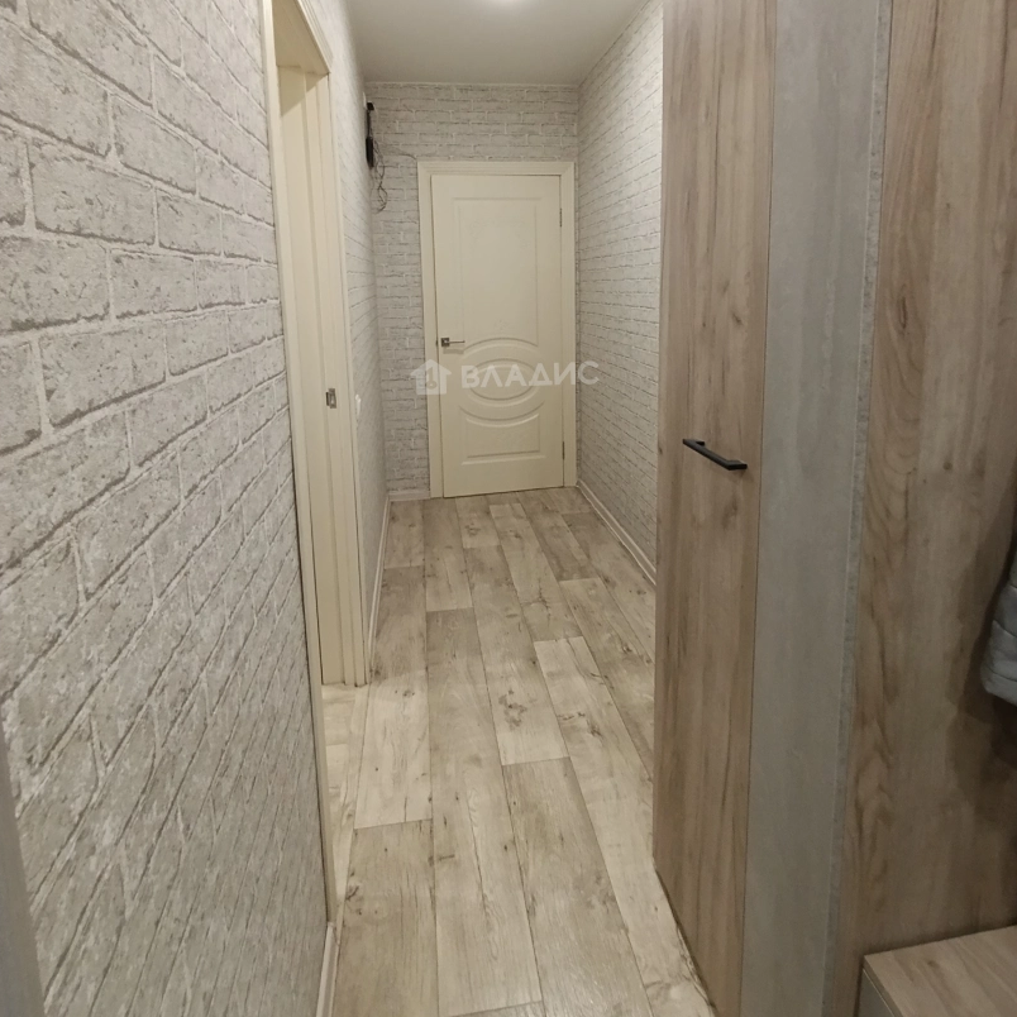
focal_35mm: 19
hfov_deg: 77.7
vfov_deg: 76.2
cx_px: 506
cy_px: 374
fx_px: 632
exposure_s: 1/33.3
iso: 400
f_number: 2.2
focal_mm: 1.65
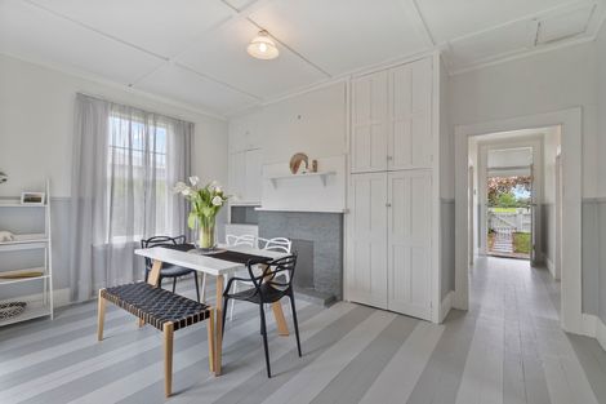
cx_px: 303
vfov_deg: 77.3
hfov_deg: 100.4
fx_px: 252
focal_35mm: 15
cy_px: 202
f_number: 6.3
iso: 800
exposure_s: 1/15
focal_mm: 10
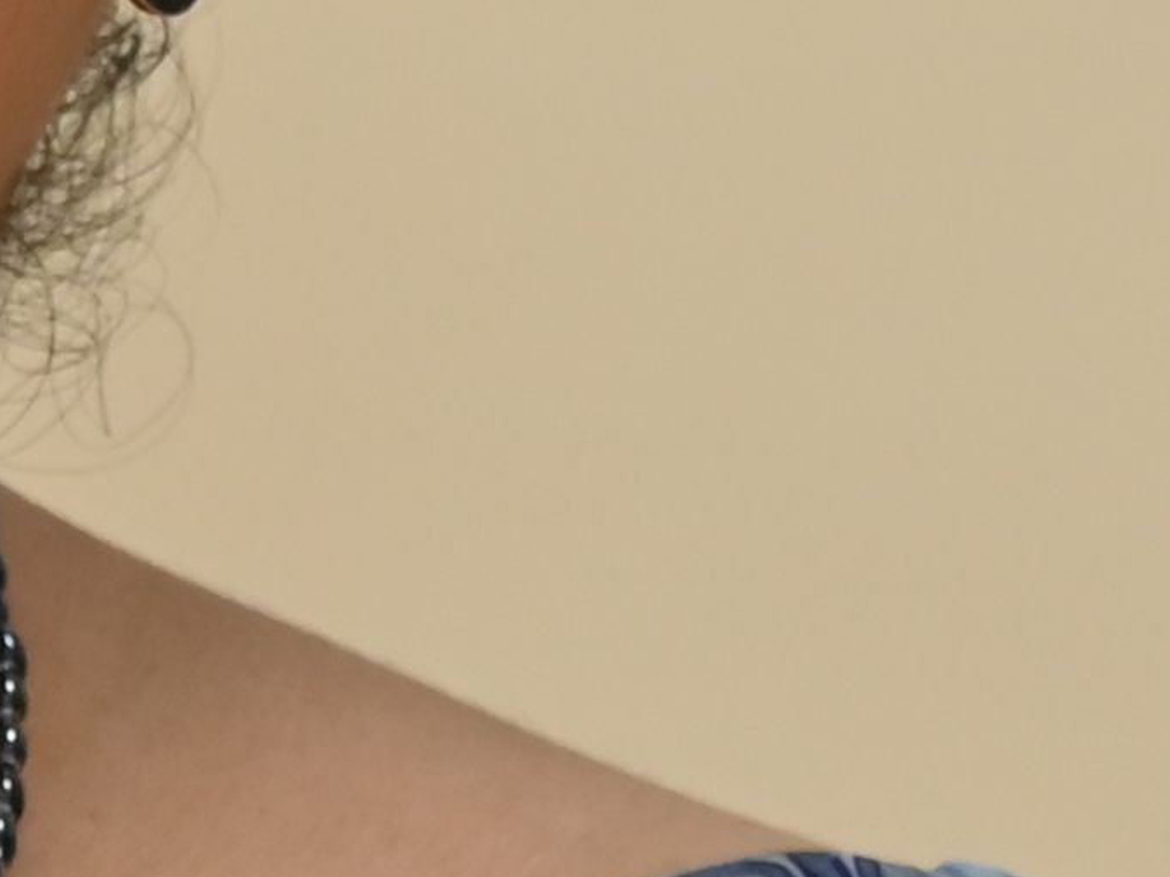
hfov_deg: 2.4
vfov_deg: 1.8
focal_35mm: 813
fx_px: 27479
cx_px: -585
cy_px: 816
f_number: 6.3
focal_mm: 95
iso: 800
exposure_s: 1/60
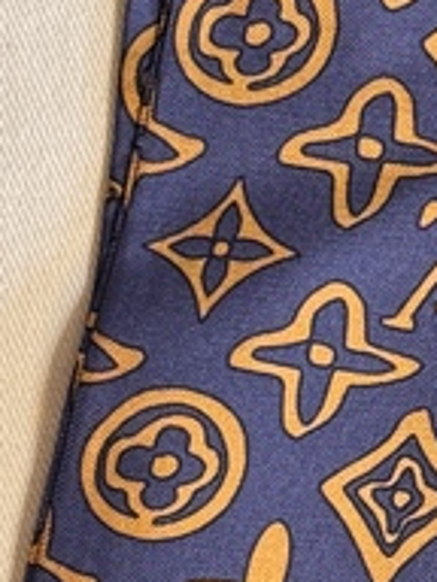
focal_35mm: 252
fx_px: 4242
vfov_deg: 7.8
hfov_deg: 5.9
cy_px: 505
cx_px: 584
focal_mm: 6.76
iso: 200
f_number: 1.78
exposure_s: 1/49
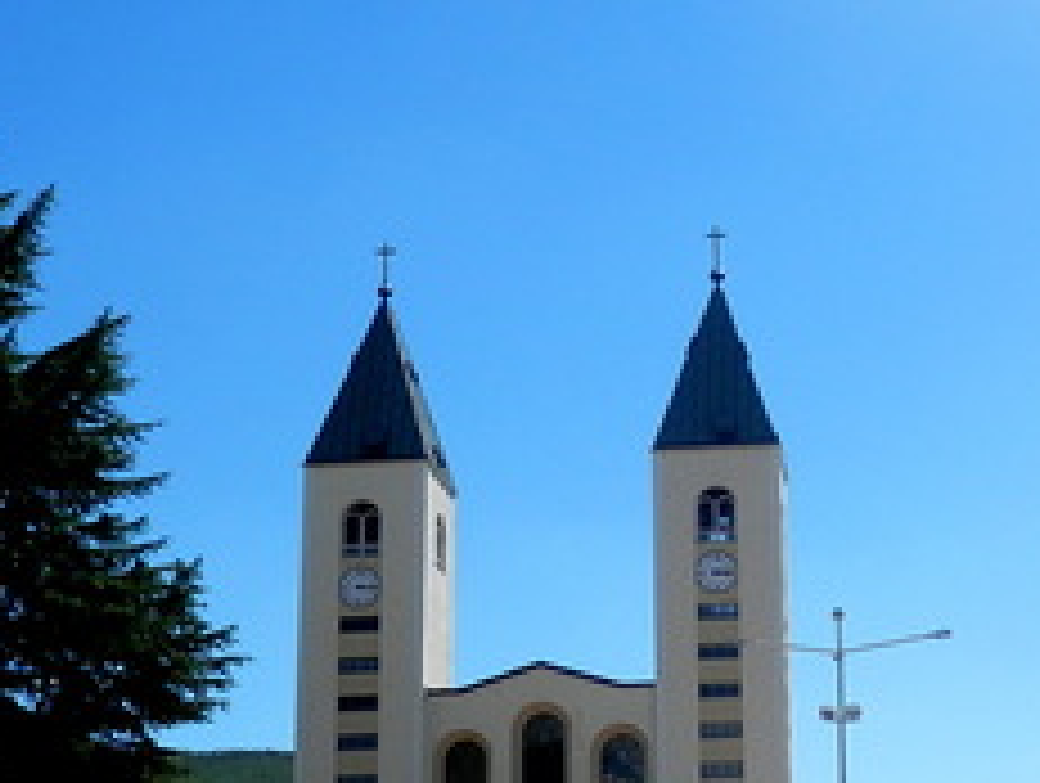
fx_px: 1625
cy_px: 628
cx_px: 783
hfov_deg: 34.7
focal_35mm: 54
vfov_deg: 26.6
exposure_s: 1/200
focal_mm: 4.5
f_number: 8.7
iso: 80
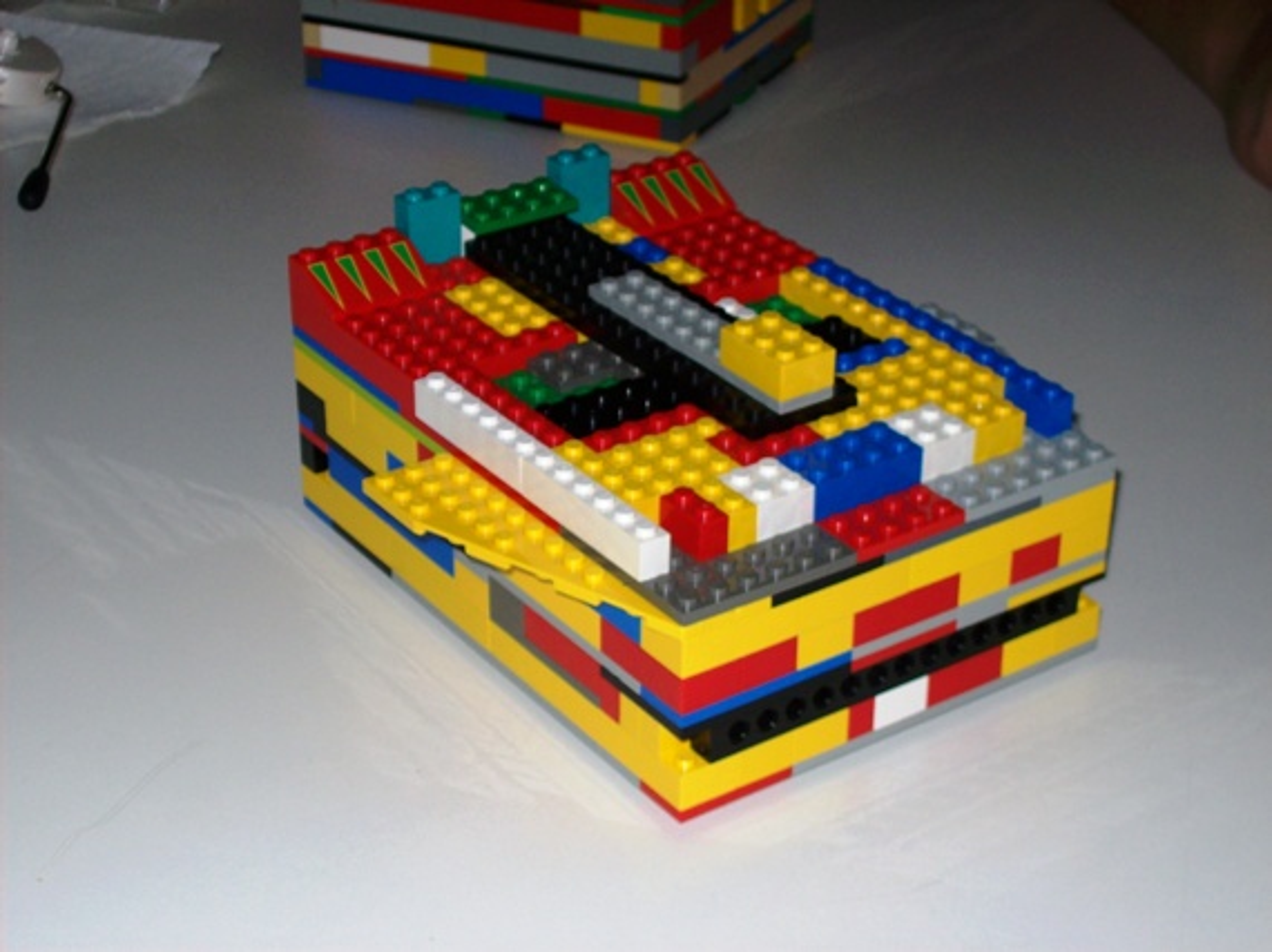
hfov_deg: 27.8
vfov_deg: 21.0
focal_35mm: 70
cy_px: 476
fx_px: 2571
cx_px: 636
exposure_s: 1/97.2
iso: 80
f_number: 3.8
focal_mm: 11.6
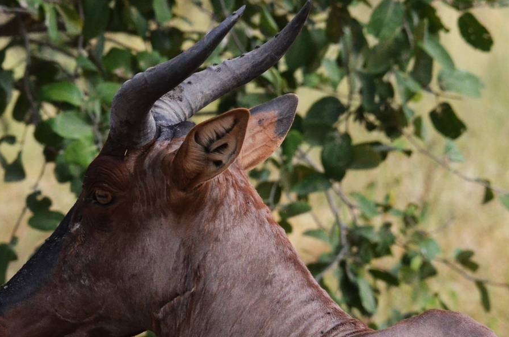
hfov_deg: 3.1
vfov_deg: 2.0
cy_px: 274
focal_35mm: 673
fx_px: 9497
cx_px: 150
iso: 2500
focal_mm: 250
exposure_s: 1/1600
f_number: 10
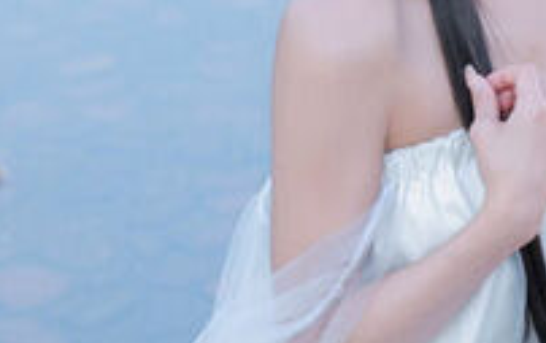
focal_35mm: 370
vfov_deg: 3.6
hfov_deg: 5.7
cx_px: 224
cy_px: 143
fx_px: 5515
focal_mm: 70
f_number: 2.8
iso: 640
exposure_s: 1/1600
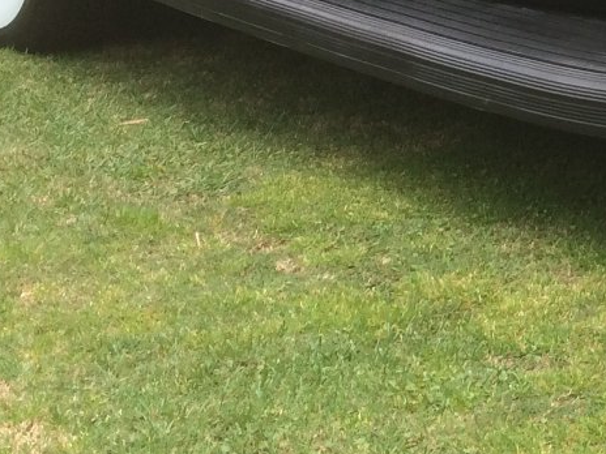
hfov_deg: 15.3
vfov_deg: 12.1
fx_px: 2101
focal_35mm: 120
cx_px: 883
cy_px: -85
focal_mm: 4.15
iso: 32
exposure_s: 1/394
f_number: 2.2
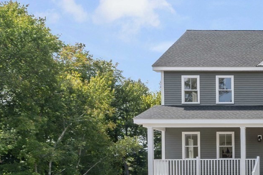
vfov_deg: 22.0
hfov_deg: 26.9
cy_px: 180
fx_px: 431
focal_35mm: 59
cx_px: 366
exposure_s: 1/25
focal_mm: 18
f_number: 22
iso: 100
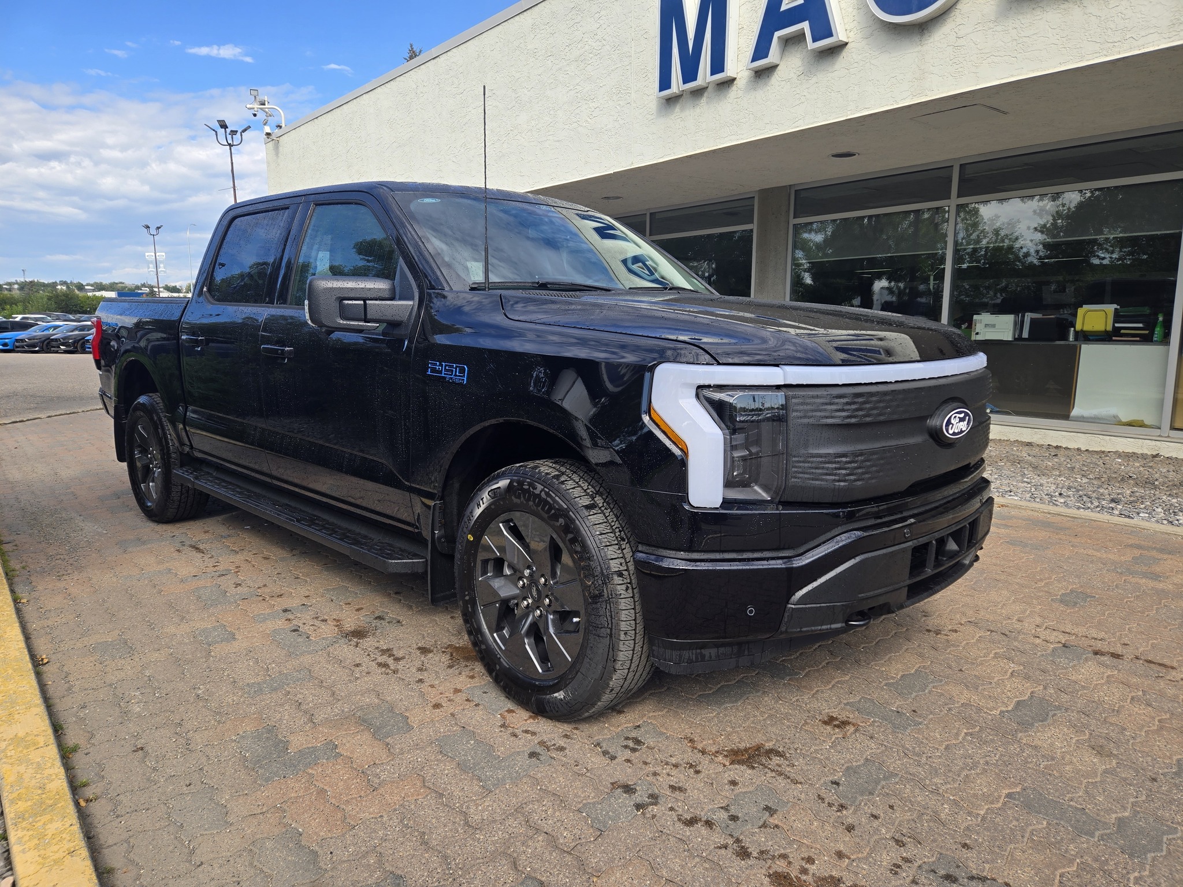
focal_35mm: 23
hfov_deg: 73.9
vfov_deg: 58.9
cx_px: 592
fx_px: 786
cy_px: 444
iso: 25
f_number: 1.8
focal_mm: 5.4
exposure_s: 1/868
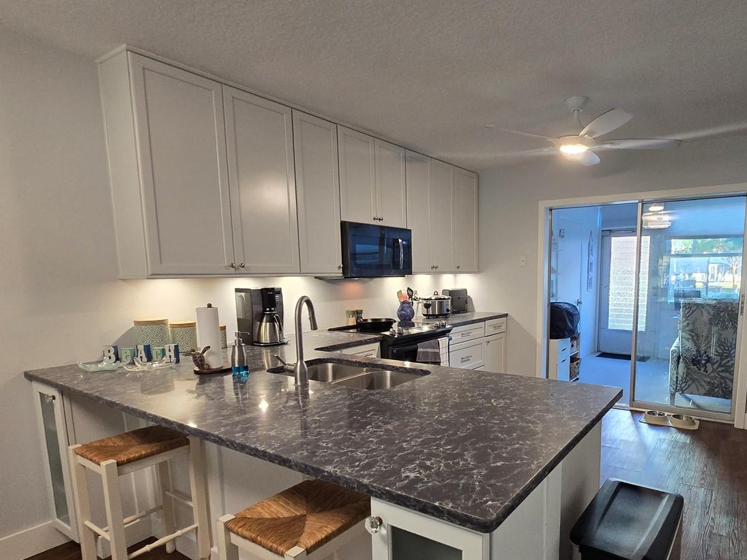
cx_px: 464
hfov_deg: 83.2
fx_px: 410
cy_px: 332
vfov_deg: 68.1
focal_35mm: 19
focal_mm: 2.2
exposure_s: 1/60
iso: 320
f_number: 2.2
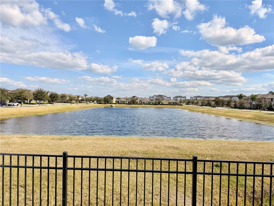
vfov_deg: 56.8
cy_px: 103
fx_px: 190
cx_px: 137
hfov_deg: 71.6
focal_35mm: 24
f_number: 1.78
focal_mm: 6.76
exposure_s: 1/8130
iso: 80
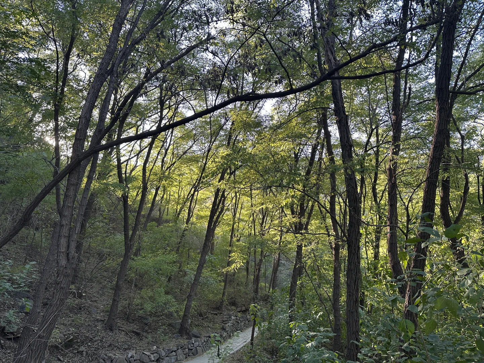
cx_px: 242
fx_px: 336
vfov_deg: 56.8
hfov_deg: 71.6
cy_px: 182
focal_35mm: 24
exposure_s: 1/121
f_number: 1.78
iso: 64
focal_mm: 6.86
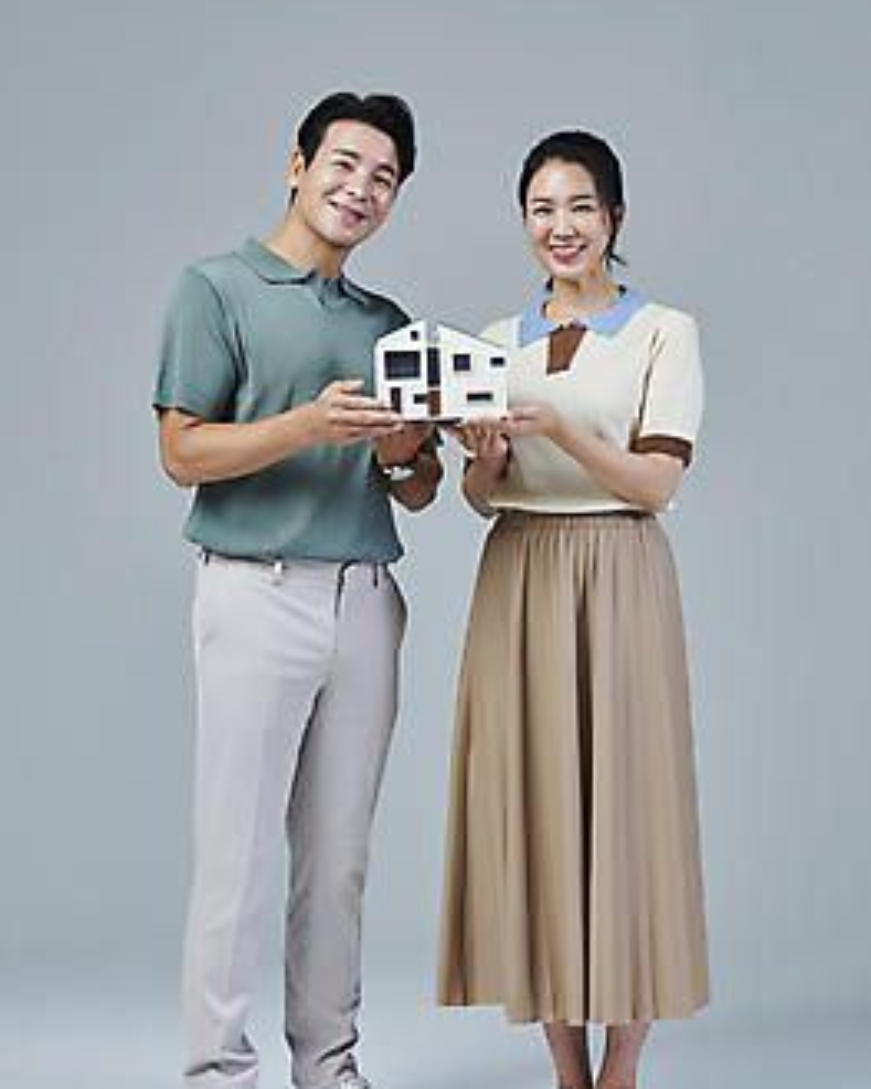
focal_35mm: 80
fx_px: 2579
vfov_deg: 23.9
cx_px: 436
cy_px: 569
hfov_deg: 19.2
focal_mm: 70
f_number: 14
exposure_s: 1/125
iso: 100
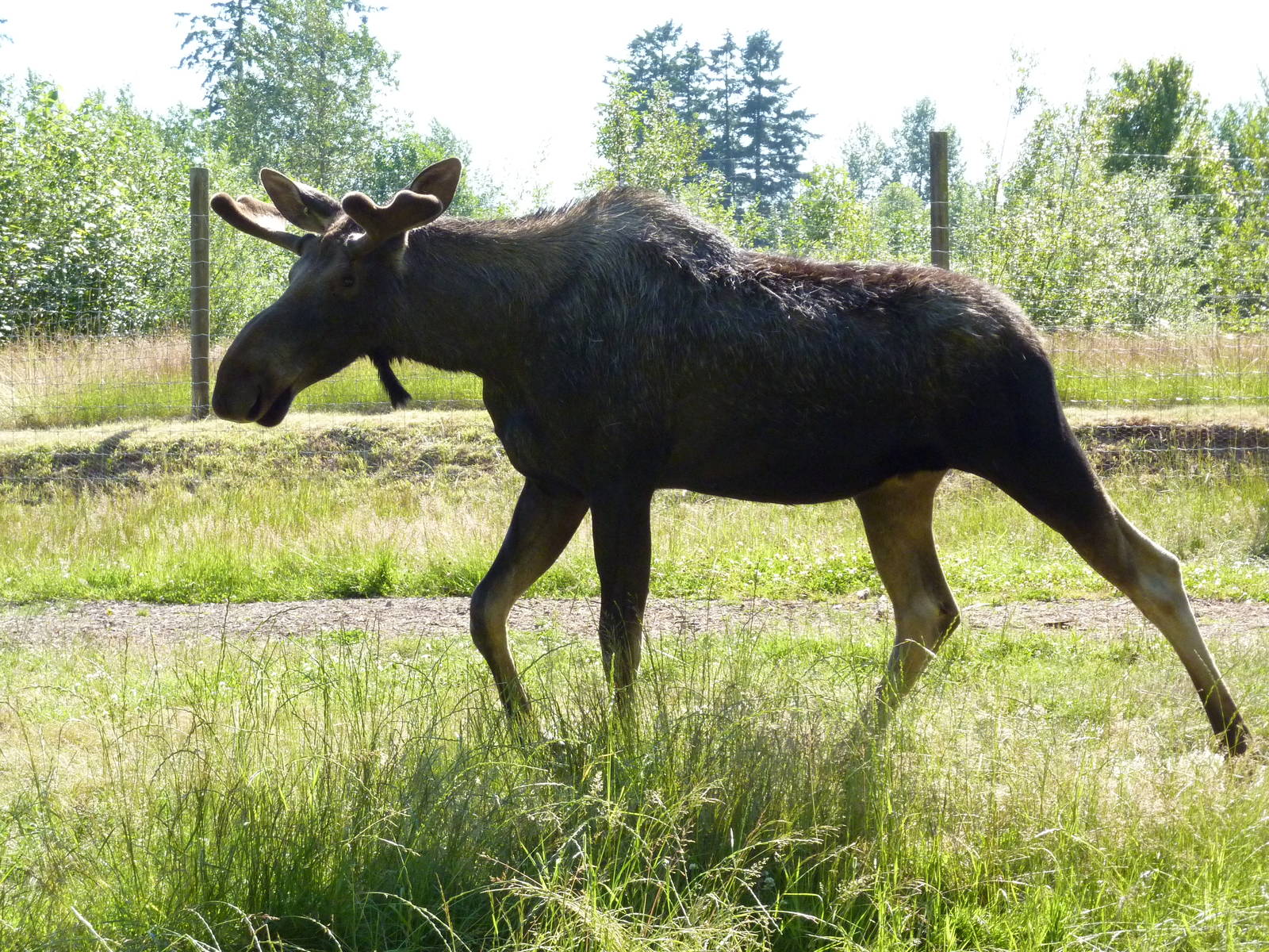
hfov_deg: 23.6
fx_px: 3043
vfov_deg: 17.8
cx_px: 634
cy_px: 476
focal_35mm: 83
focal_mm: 13.7
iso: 320
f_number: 4.2
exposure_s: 1/500
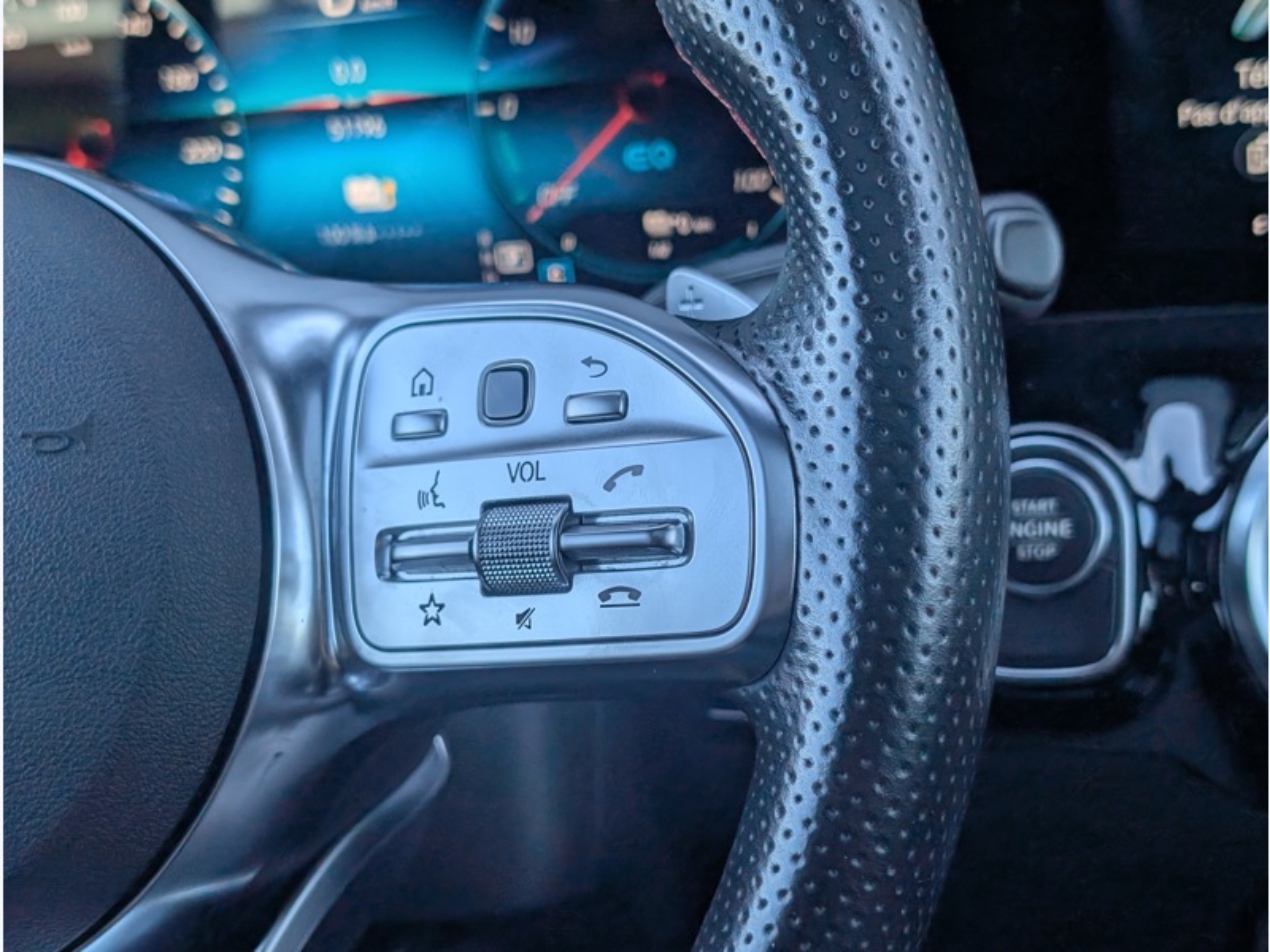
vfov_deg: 29.7
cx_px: 635
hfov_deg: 38.9
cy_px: 476
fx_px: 1798
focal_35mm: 49
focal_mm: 6.9
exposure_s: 1/123
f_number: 1.68
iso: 20
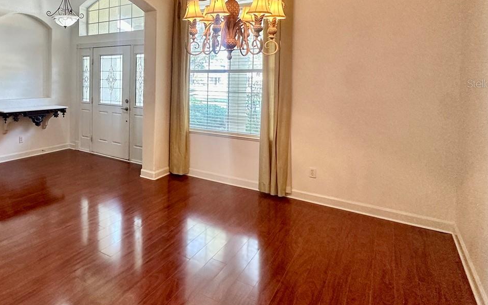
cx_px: 105
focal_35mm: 25
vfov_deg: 47.8
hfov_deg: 66.5
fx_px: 333
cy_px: 83
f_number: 2.2
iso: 250
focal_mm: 2.22
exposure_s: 1/120
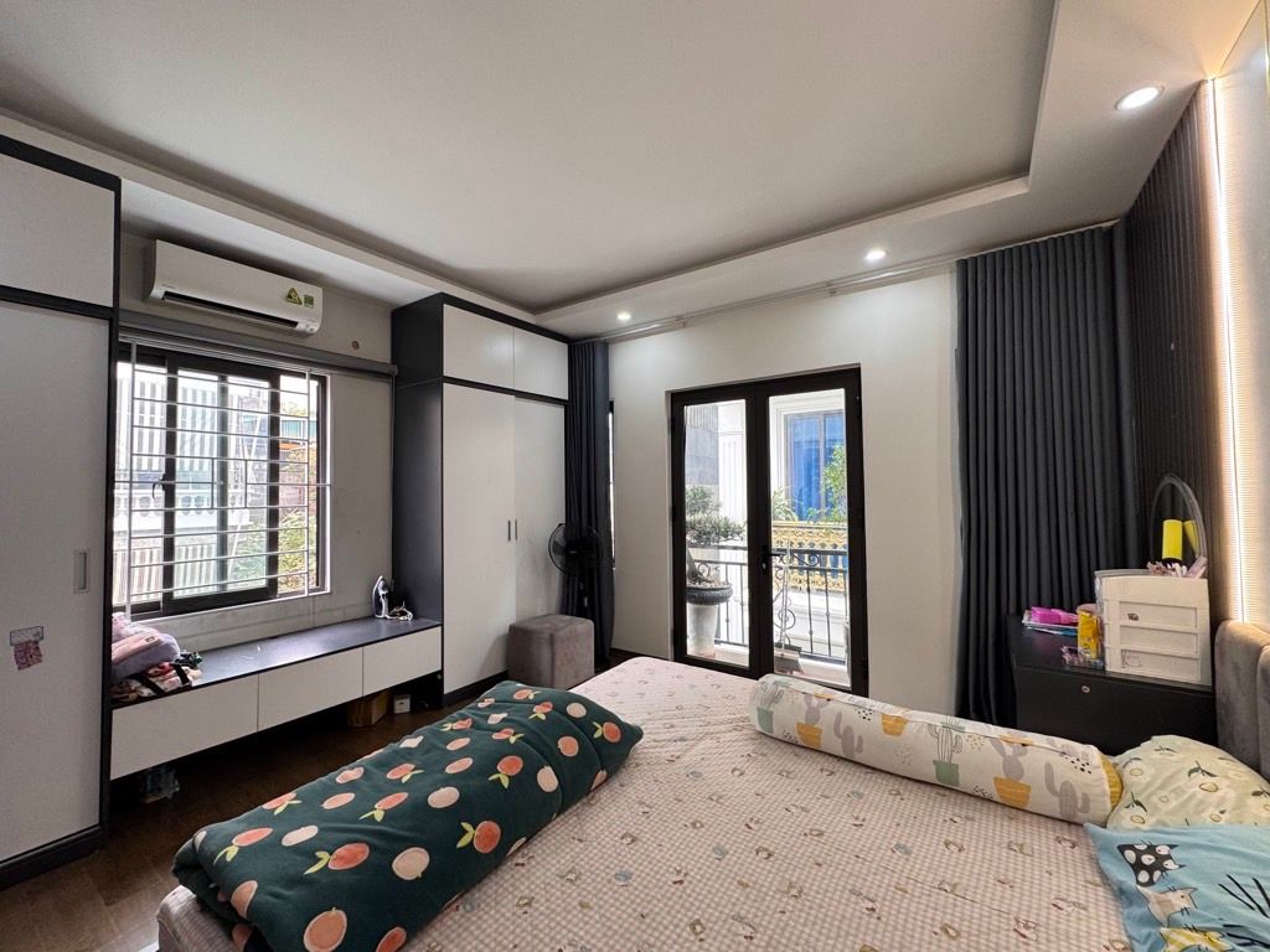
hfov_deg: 102.1
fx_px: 514
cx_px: 635
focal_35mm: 14
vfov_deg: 85.7
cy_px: 476
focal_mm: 2.22
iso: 125
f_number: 2.2
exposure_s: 1/99
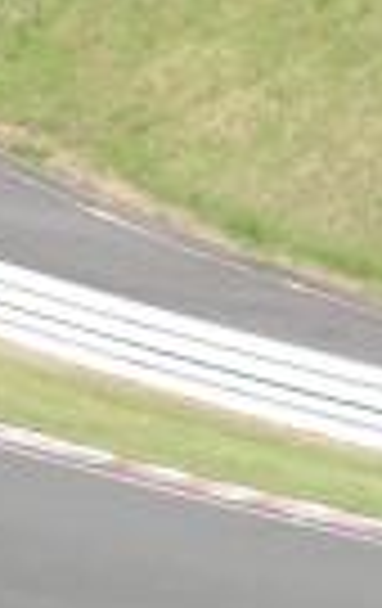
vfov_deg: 3.2
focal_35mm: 650
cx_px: -535
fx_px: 10770
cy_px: -23
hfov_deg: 2.0
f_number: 8.2
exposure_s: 1/134
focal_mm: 16.2
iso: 57
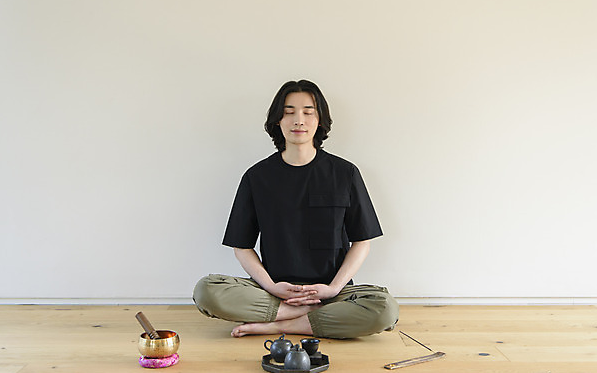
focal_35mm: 43
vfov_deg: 29.9
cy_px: 185
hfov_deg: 46.2
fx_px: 700
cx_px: 298
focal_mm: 42
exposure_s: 1/200
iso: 800
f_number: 3.5
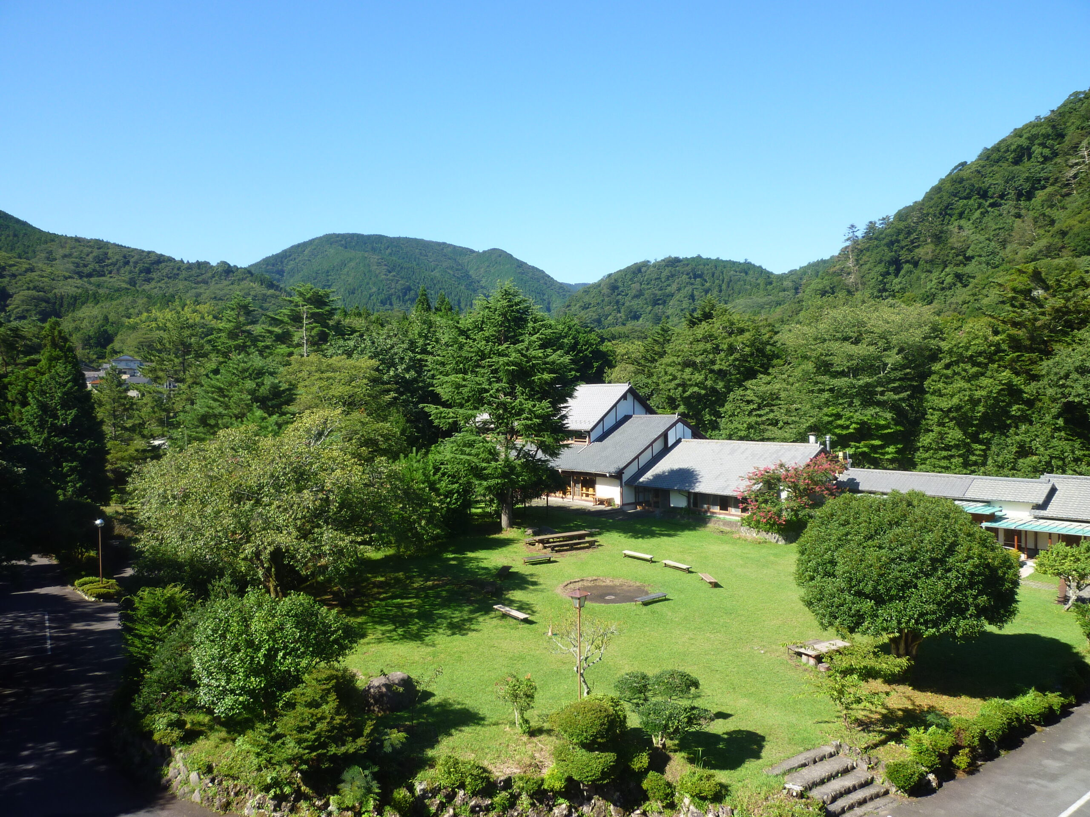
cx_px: 545
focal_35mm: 25
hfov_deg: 69.4
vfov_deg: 54.9
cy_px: 408
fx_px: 787
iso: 80
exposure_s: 1/200
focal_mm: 4.5
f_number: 4
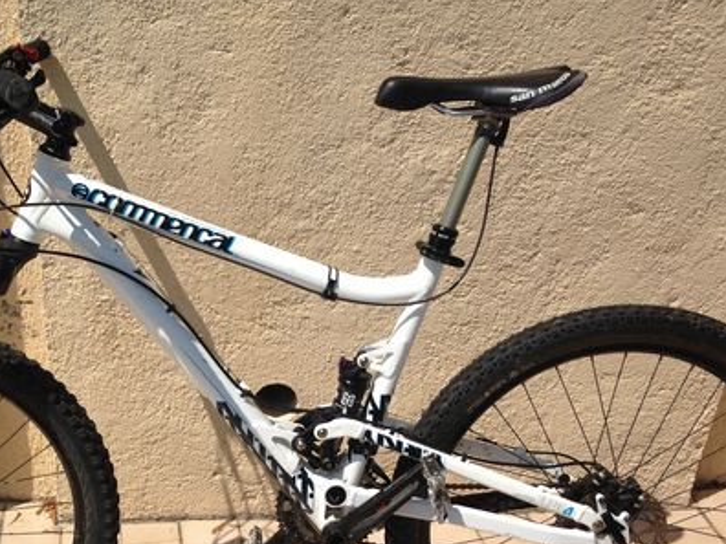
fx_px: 1049
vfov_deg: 28.8
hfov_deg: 37.9
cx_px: 255
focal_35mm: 50
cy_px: 377
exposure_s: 1/2857
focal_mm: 4.12
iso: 50
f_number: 2.4
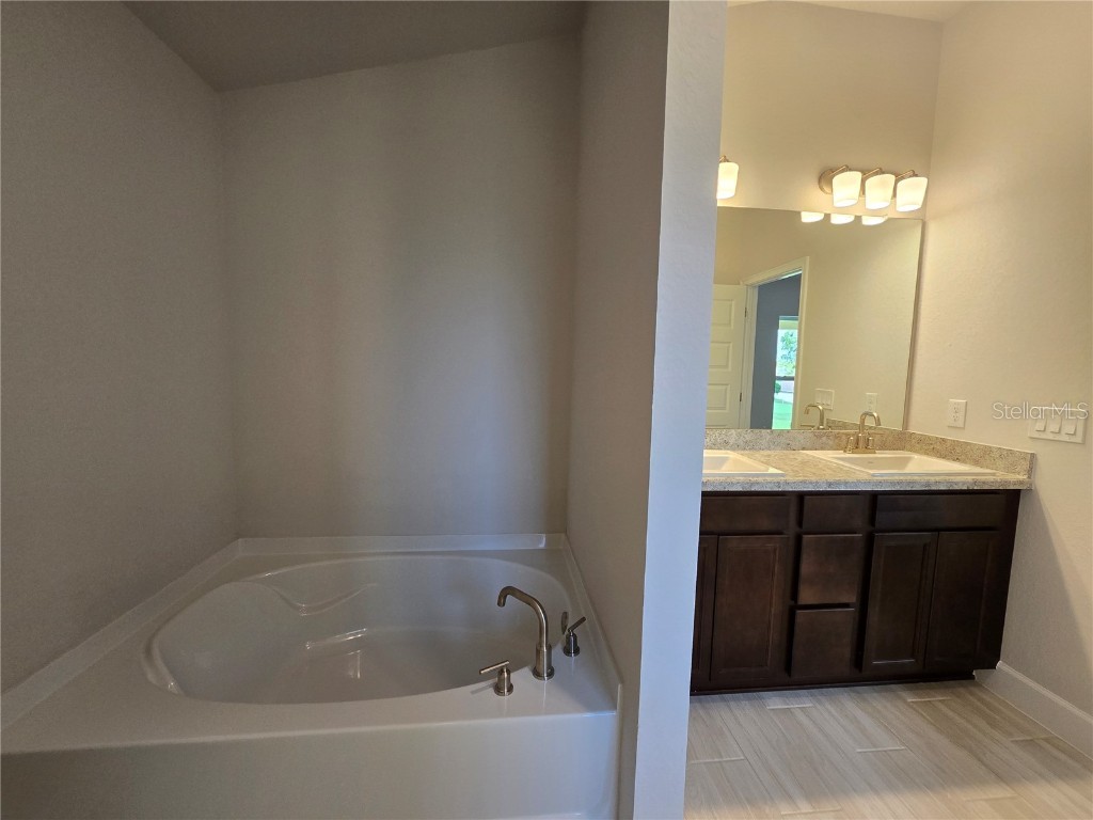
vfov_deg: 89.9
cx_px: 546
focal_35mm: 13
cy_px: 410
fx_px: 410
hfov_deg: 106.2
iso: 125
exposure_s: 1/100
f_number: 2.2
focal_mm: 2.2
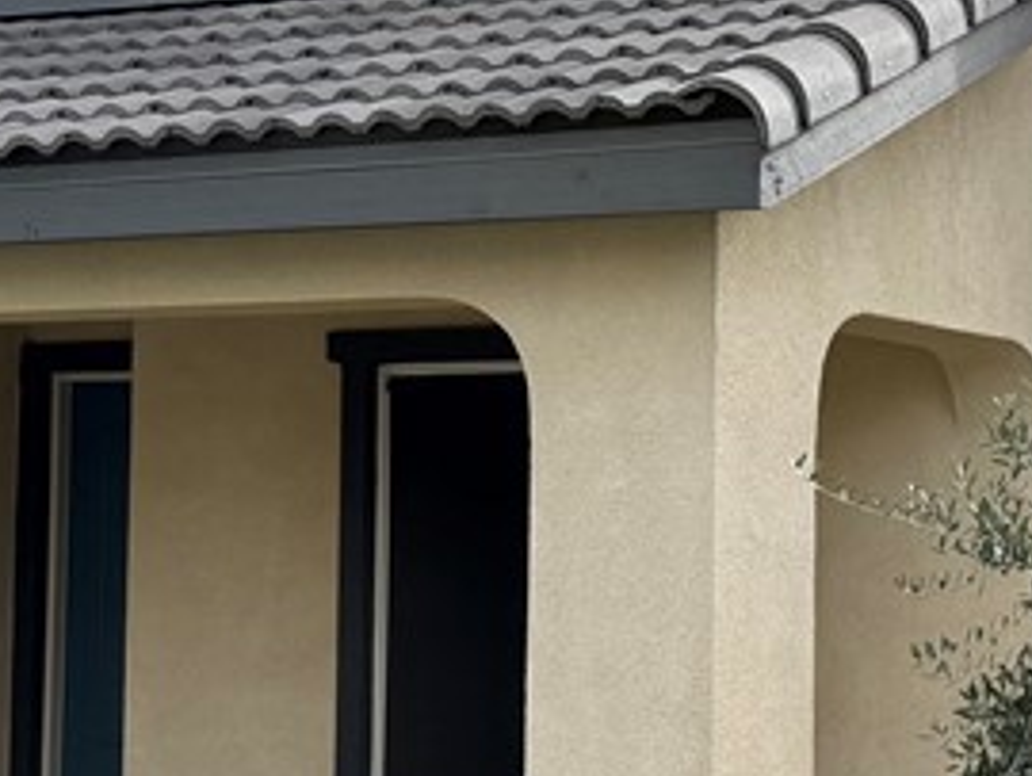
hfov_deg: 21.1
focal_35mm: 91
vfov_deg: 16.3
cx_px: 906
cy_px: 394
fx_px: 2715
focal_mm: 6.76
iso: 80
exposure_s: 1/3802
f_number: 1.78
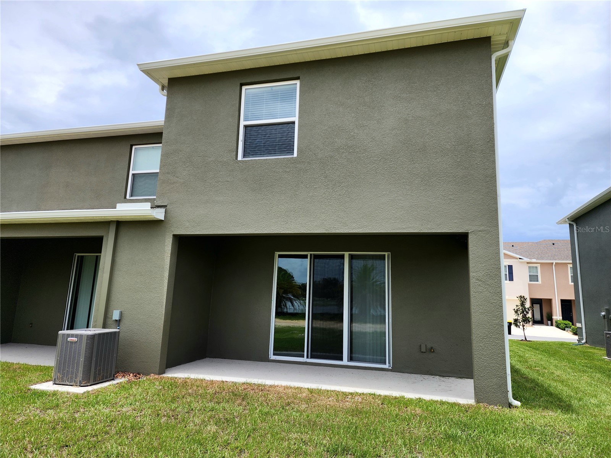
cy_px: 229
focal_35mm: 23
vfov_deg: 58.9
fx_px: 406
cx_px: 306
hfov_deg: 73.9
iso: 12
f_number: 1.8
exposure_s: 1/1250
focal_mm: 6.4
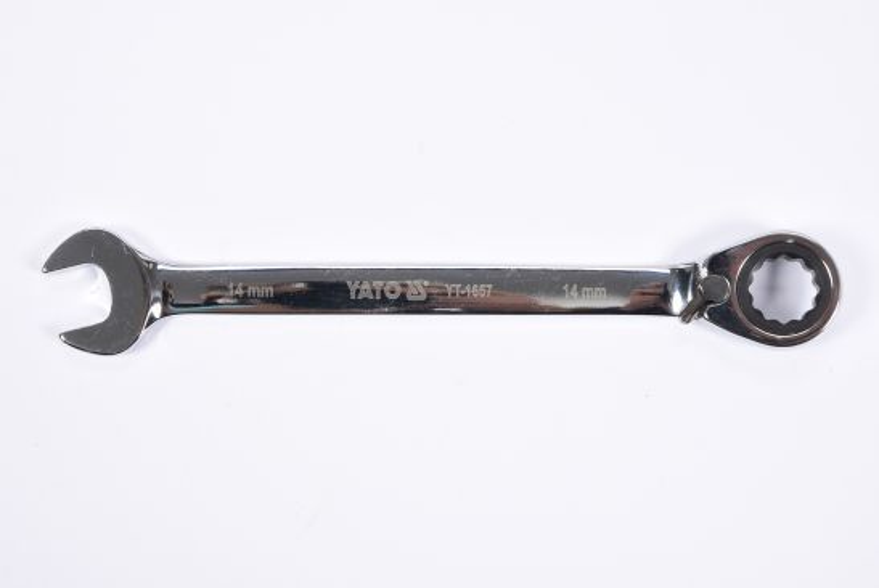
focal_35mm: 75
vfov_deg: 18.2
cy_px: 294
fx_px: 1833
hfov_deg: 27.0
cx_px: 440
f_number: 14
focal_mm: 50
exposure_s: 1/125
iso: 250
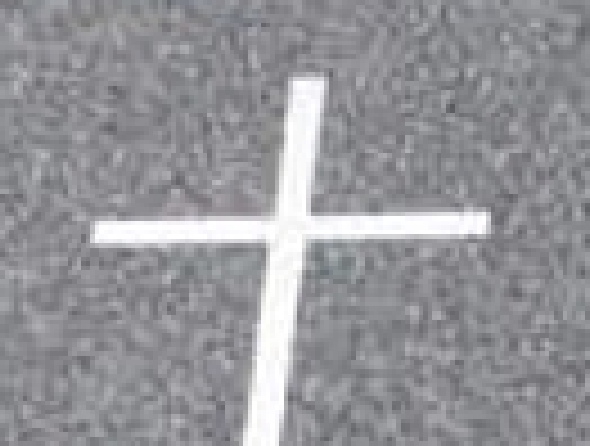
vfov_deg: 7.6
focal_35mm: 185
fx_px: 3162
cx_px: 694
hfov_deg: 10.5
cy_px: 1032
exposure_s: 1/640
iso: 100
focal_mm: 6.67
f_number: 3.9
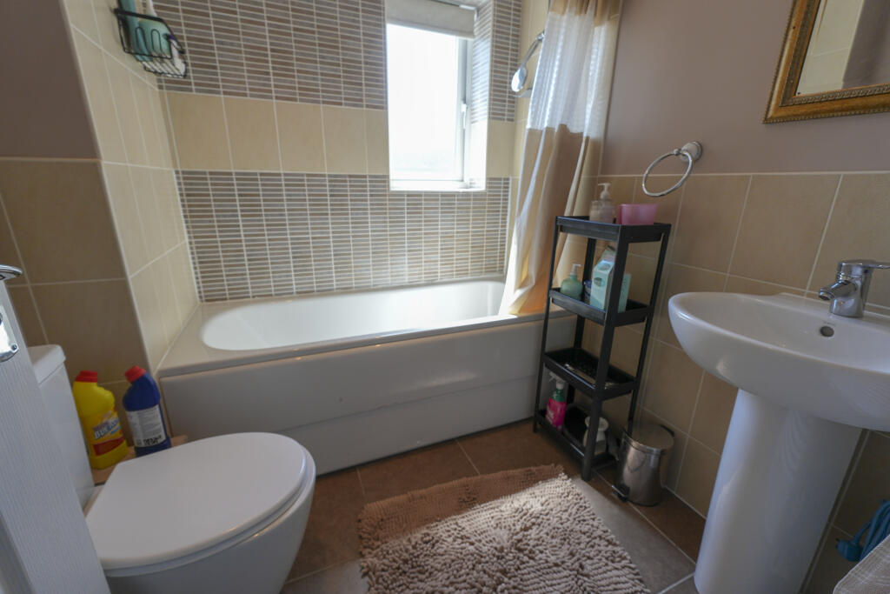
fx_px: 371
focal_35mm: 15
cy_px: 297
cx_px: 445
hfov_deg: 100.4
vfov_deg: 77.3
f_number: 4
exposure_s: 1/60
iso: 200
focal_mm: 10
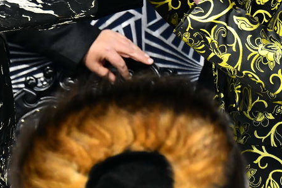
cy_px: -81
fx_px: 4376
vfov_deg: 2.5
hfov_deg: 3.7
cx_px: 231
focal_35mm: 559
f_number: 5.6
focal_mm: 180
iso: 2500
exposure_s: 1/160
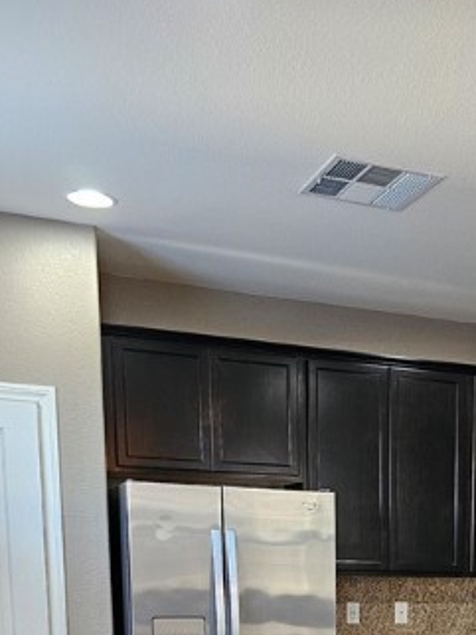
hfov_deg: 25.4
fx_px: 1008
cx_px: 460
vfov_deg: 30.5
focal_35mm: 55
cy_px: 732
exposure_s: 1/120
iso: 500
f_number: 1.7
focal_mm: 6.3
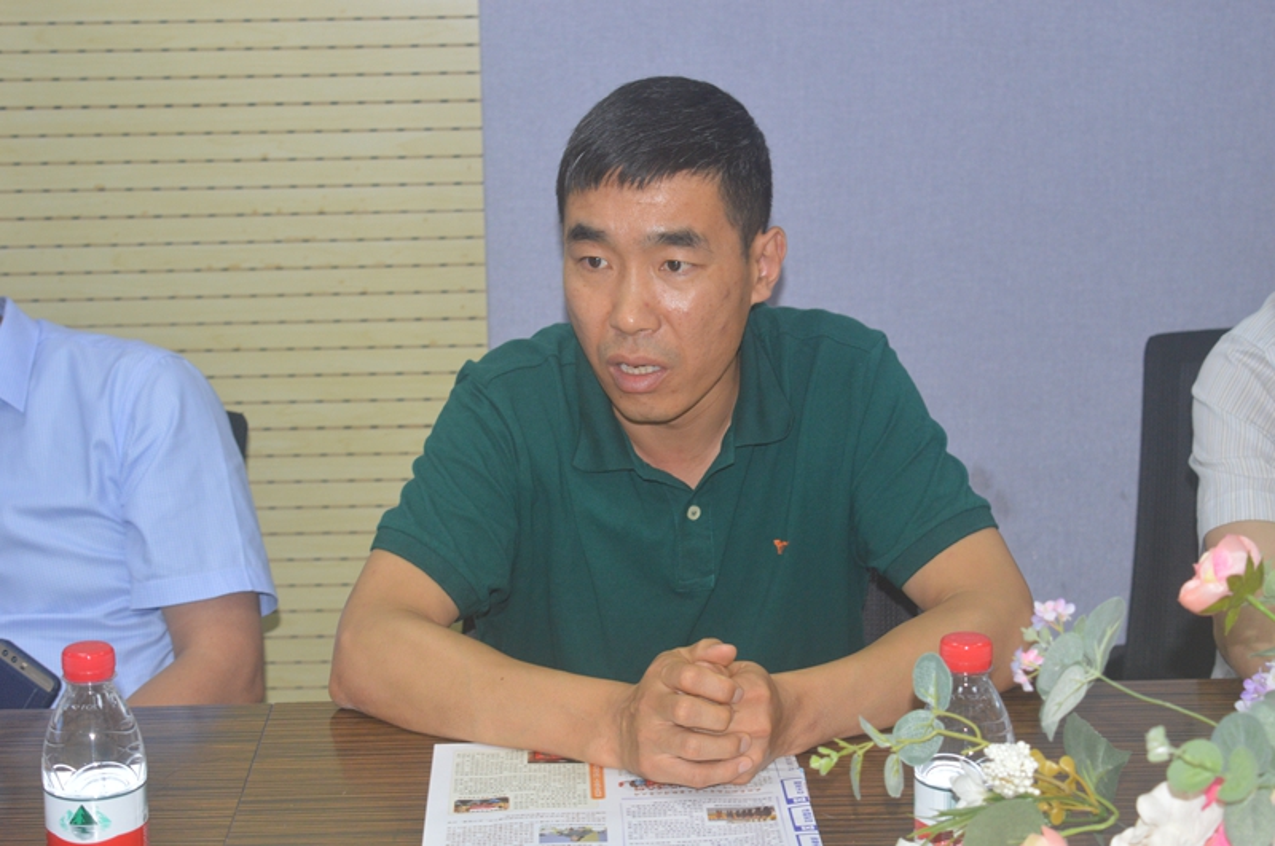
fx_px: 2652
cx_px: 638
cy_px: 423
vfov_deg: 18.1
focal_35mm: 75
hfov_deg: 27.0
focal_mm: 50
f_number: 5.6
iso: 720
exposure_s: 1/60
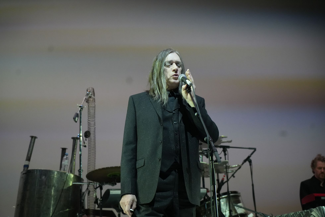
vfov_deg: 19.4
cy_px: 108
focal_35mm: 70
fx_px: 632
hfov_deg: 28.8
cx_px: 162
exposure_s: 1/800
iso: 6400
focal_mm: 70
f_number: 4
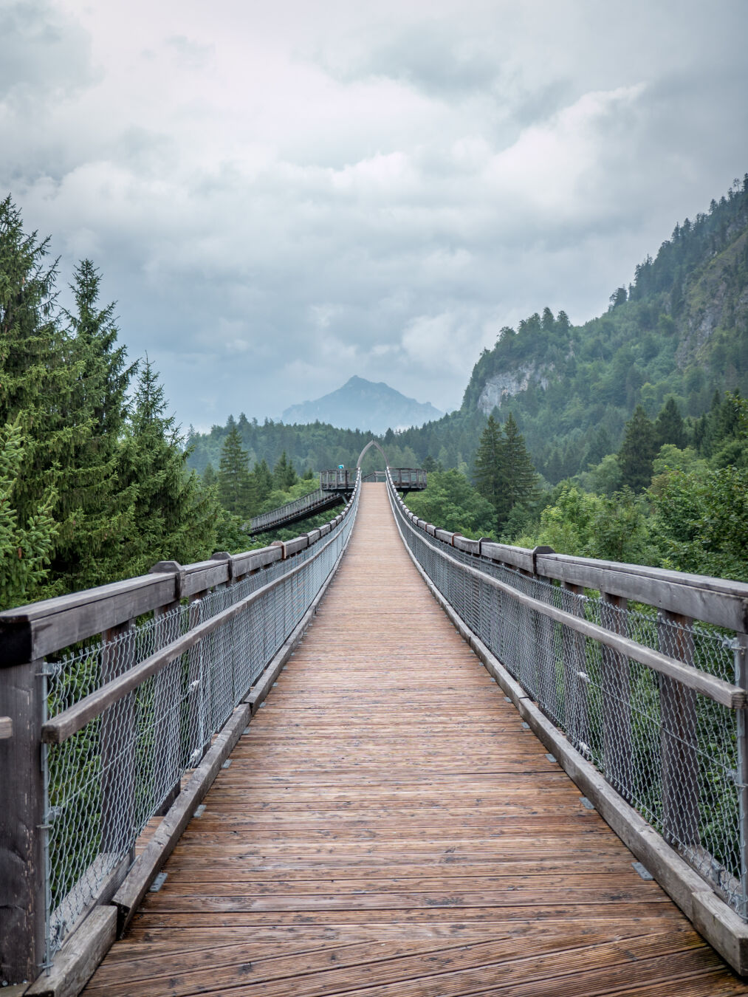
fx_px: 1094
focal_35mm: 38
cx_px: 374
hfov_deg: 37.7
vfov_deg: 49.0
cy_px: 498
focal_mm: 19
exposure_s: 1/800
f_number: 2.8
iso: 100
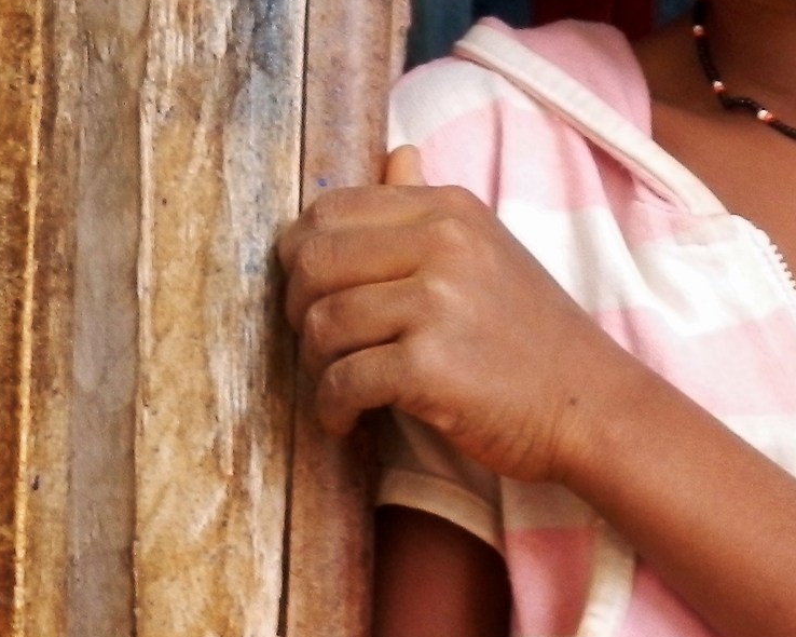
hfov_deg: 12.9
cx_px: 900
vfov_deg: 10.5
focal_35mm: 146
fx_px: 3439
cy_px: 62
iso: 200
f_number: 4.2
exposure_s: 1/30
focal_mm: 8.3
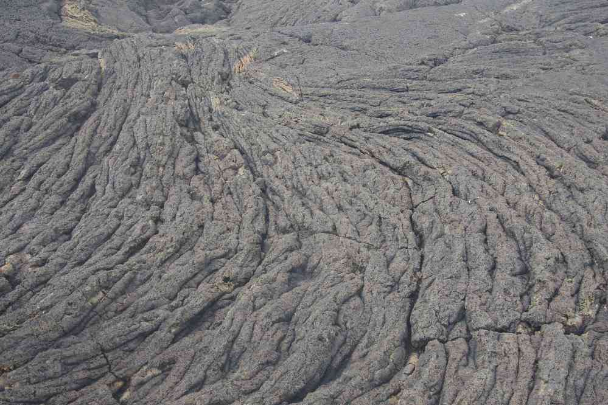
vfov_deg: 31.9
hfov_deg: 46.4
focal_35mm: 42
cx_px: 304
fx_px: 709
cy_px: 202
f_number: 6.3
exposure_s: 1/60
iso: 200
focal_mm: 28
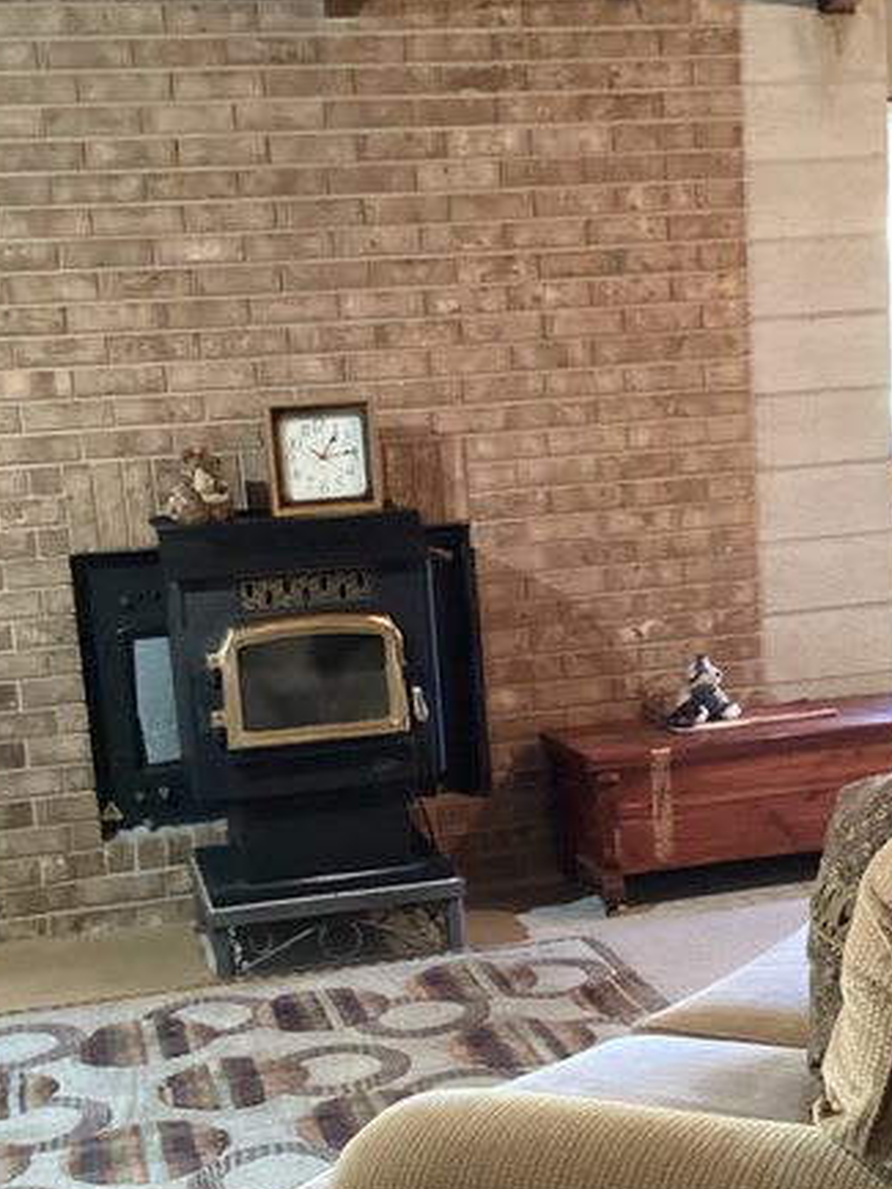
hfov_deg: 26.5
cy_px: 810
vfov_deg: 34.5
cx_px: 535
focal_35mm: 55
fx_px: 1889
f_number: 2.4
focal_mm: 3.3
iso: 640
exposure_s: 1/24
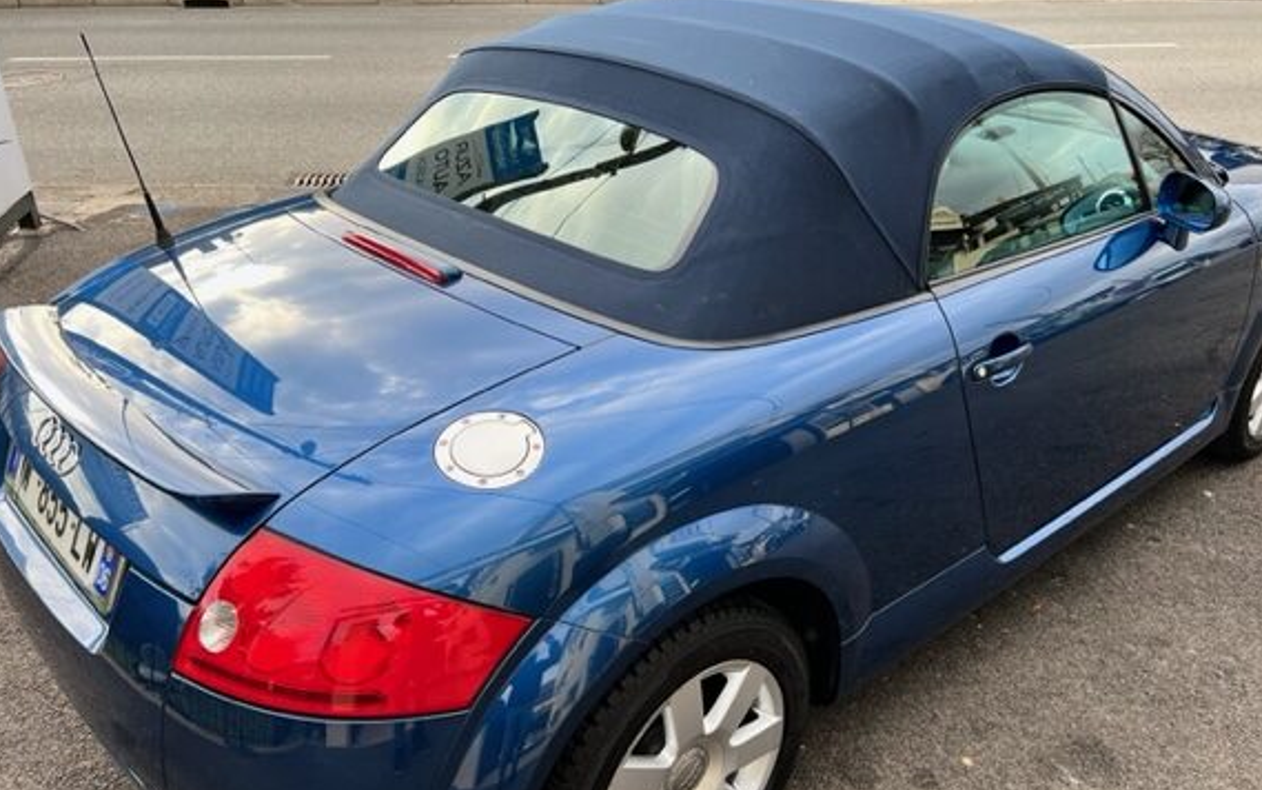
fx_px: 1067
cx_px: 661
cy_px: 446
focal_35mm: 31
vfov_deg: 40.6
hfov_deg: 61.2
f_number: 1.5
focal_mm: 5.7
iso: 50
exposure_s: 1/493
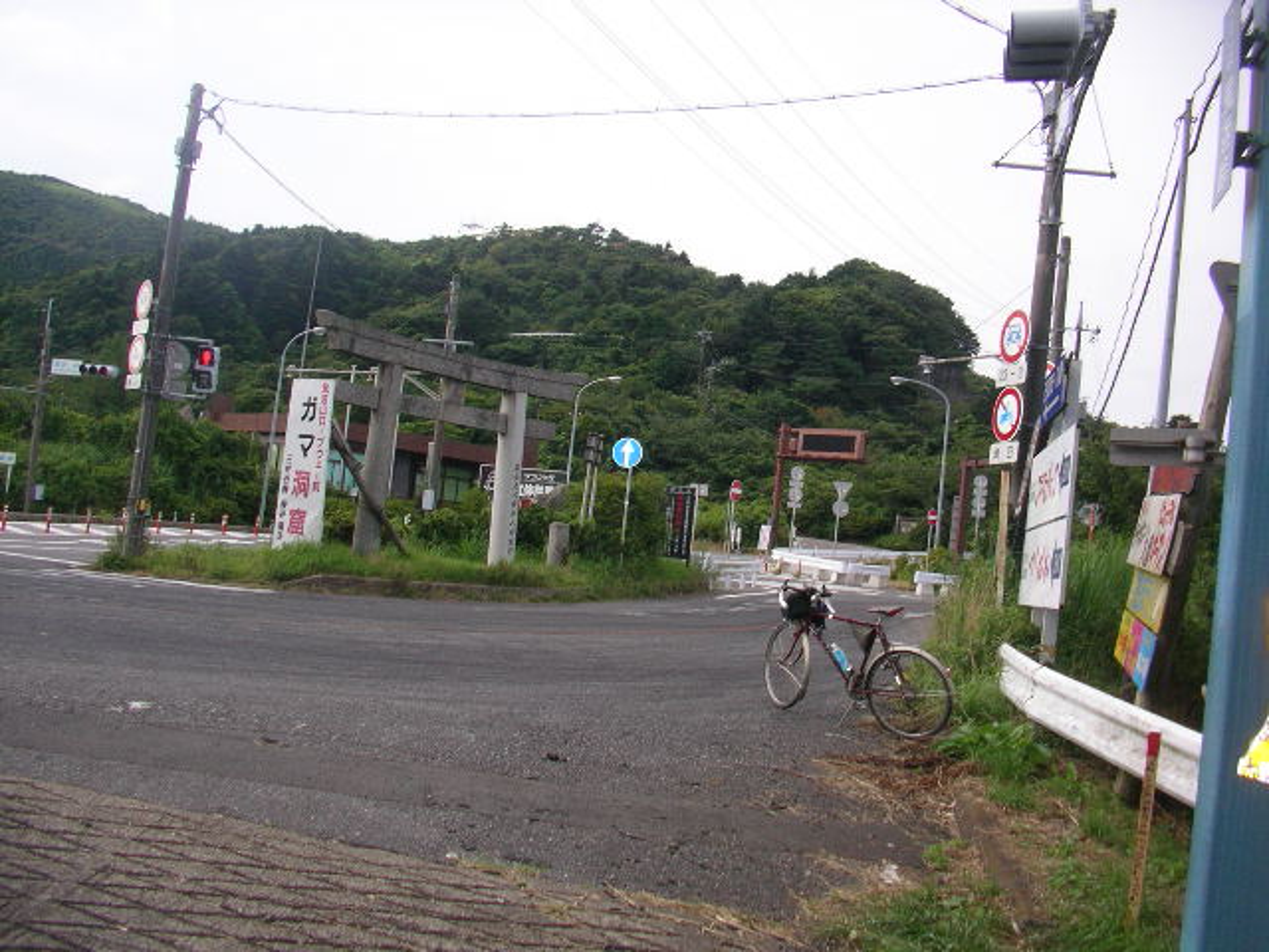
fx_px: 1356
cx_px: 634
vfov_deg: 38.7
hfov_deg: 50.1
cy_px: 476
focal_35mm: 37
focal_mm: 5.7
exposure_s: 1/320
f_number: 2.8
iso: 64
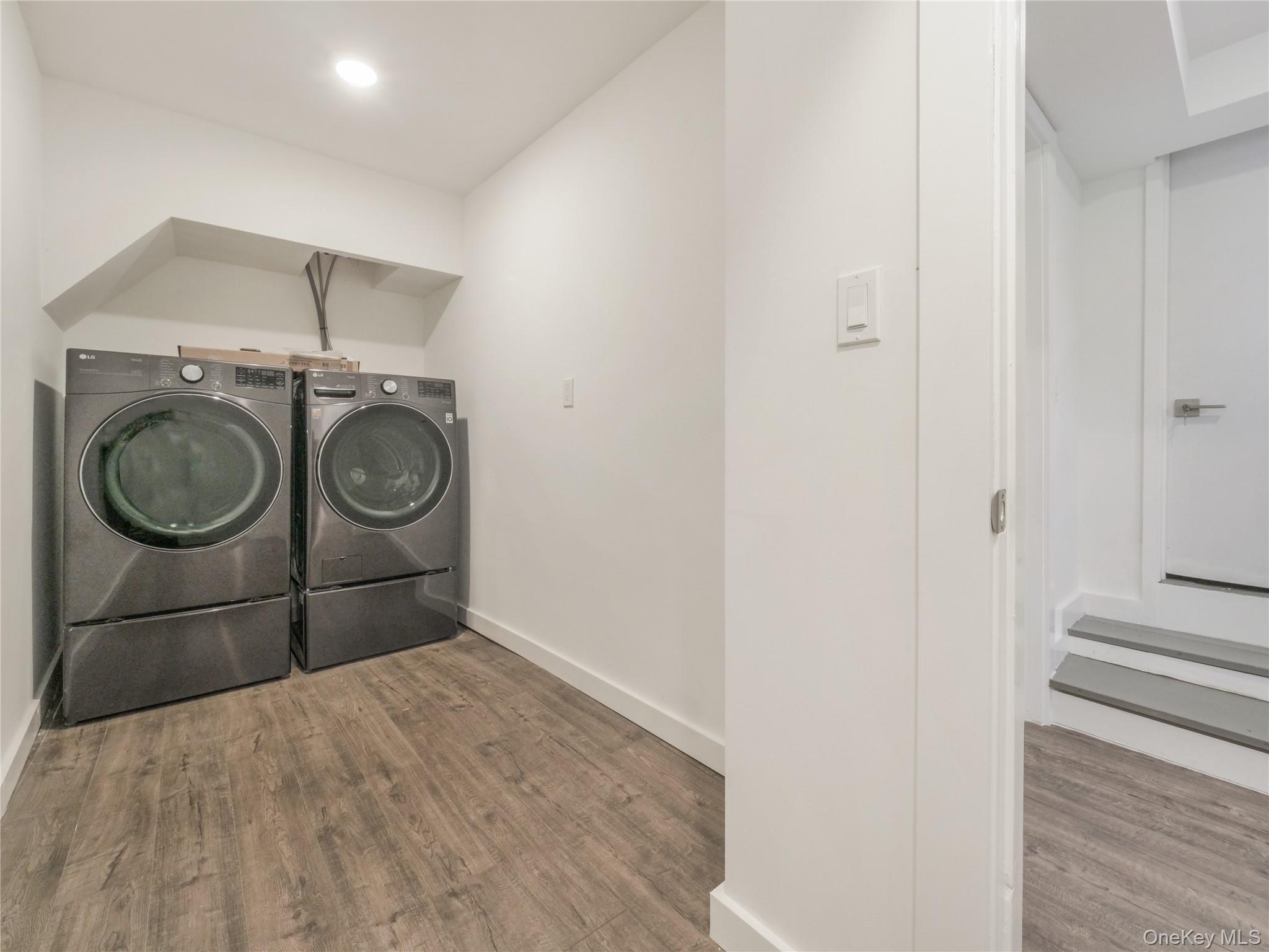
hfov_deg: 102.1
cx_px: 634
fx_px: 513
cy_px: 476
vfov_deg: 85.7
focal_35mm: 14
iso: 800
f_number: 8
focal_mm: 7
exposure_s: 1/13
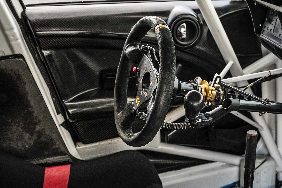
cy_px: 154
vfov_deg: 22.6
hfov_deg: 33.2
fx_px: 462
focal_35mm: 59
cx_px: 217
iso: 500
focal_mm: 35
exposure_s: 1/125
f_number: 5
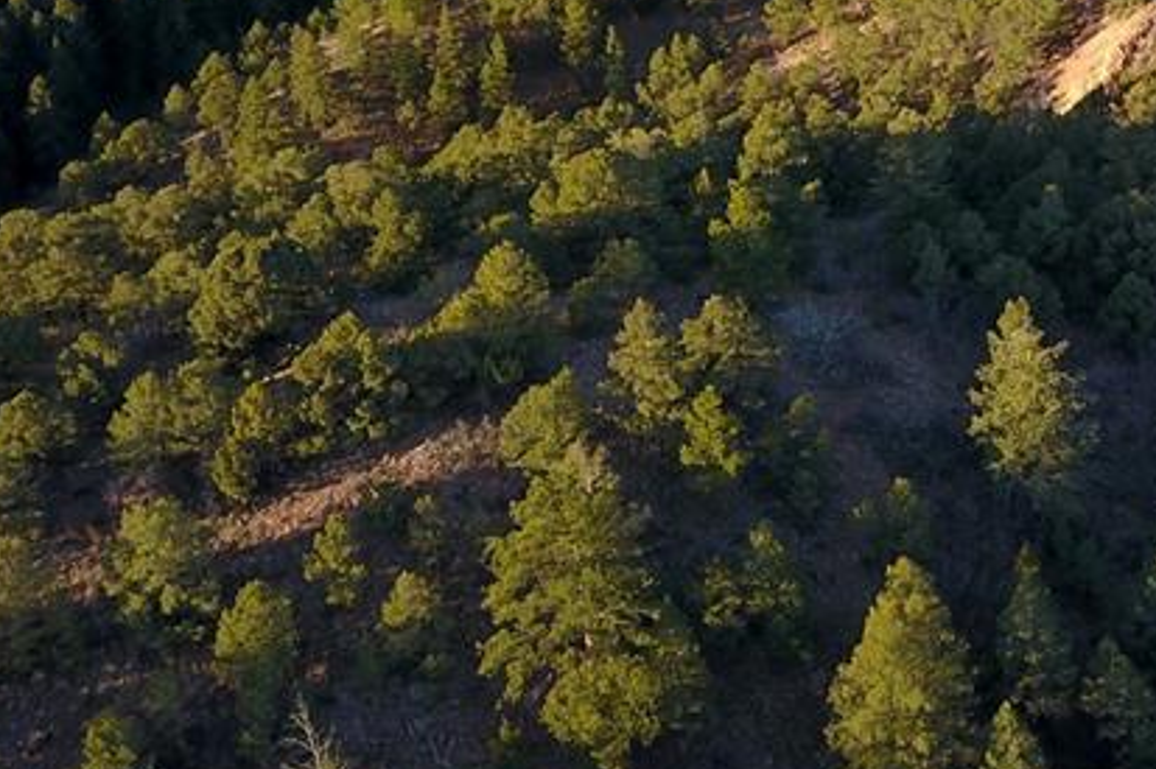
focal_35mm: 67
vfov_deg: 19.4
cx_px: 907
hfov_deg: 29.5
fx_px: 2150
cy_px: -88
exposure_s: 1/60
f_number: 2.2
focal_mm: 4.73
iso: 139
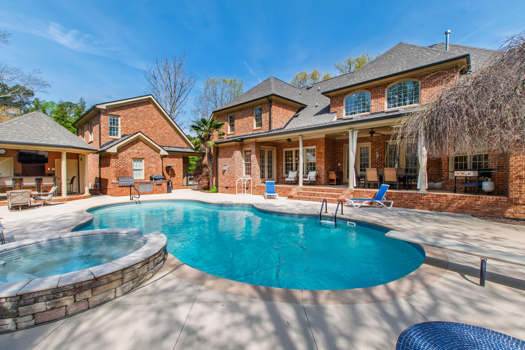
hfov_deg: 100.4
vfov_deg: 77.3
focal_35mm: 15
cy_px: 175
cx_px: 262
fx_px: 219
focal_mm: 10
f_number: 8
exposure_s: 1/160
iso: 100
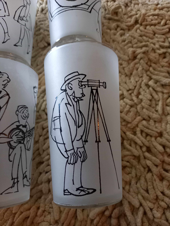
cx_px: 85
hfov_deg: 54.9
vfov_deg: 69.4
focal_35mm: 25
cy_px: 113
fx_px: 164
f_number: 1.8
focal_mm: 4.65
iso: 500
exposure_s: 1/25
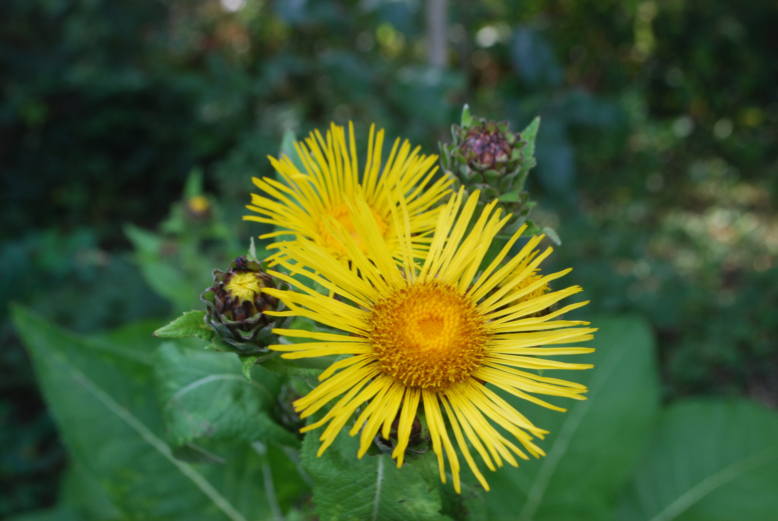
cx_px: 389
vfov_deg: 26.6
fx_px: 1104
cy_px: 260
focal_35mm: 51
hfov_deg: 38.8
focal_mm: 34
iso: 200
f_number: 7.1
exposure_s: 1/60
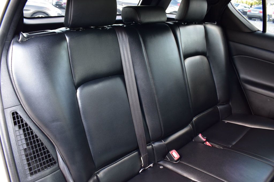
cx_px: 137
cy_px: 91
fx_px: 205
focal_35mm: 27
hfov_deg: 67.4
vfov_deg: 47.9
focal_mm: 18
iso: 640
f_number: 6.3
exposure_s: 1/15
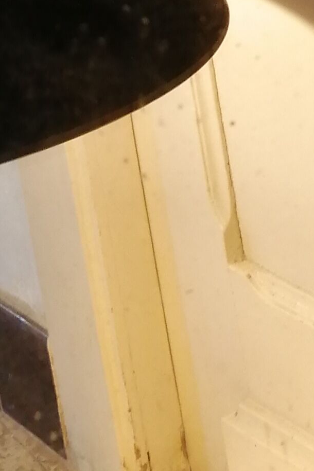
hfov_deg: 10.6
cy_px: -267
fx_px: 1609
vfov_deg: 15.2
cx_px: 539
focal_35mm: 123
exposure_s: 1/33.3
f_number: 1.8
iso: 80
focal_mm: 3.46
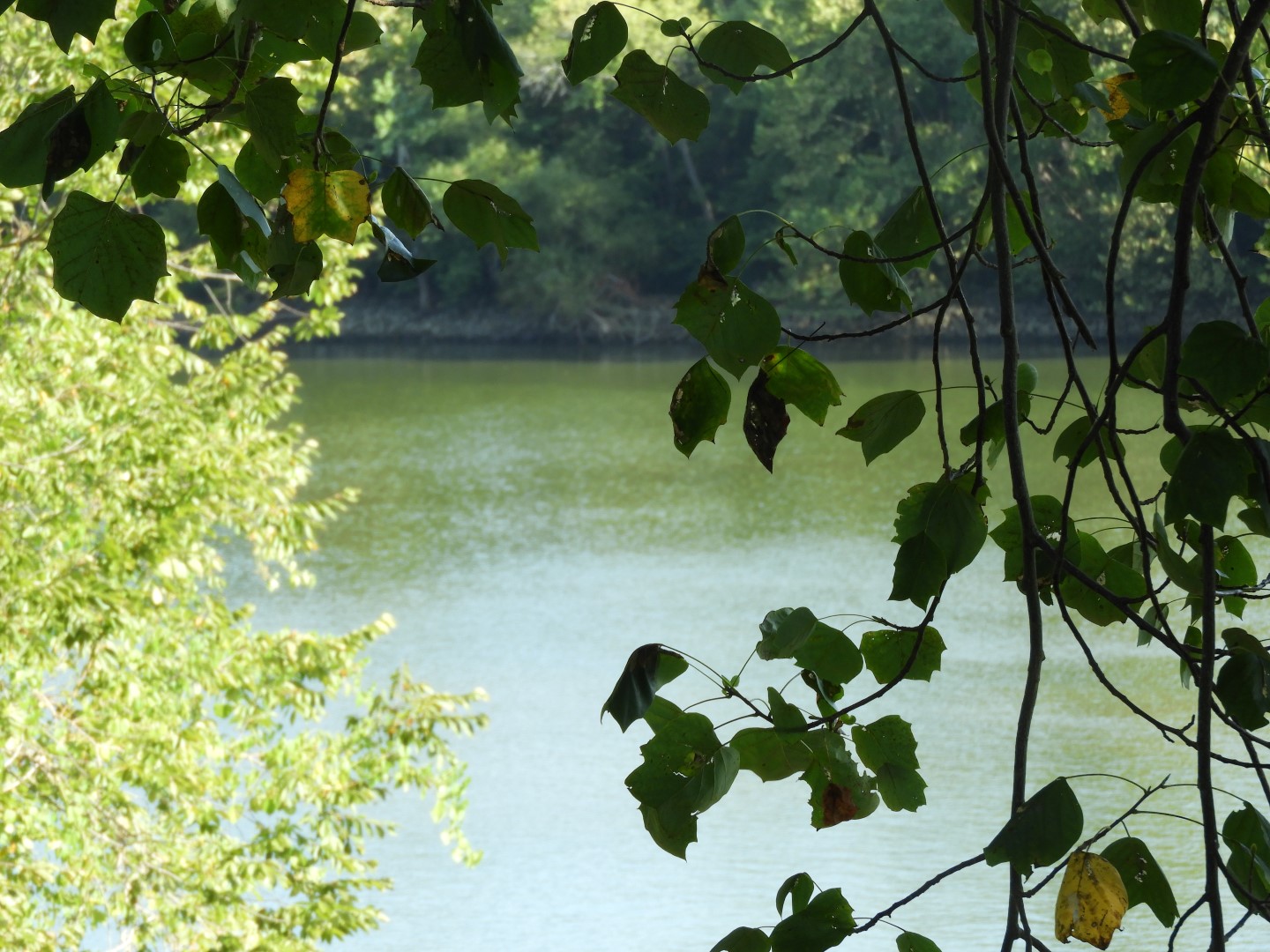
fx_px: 8071
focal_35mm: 220
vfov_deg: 6.8
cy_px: 476
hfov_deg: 9.0
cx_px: 635
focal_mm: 39.4
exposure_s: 1/100
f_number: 5.3
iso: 100
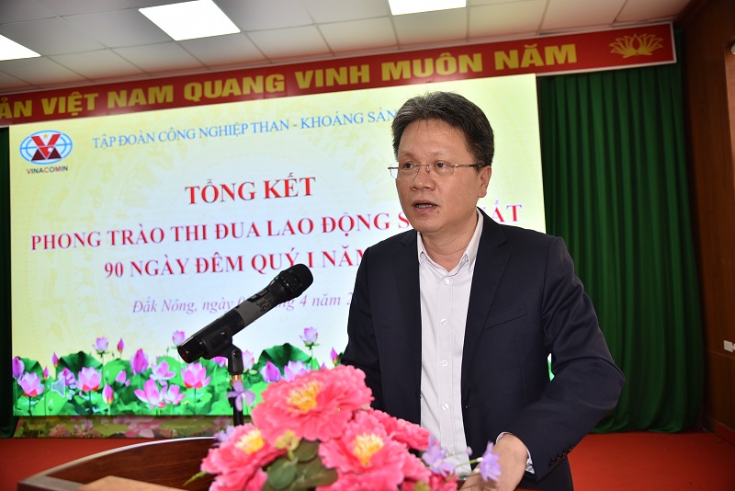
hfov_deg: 61.9
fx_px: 613
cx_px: 368
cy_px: 246
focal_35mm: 30
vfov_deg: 43.6
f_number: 4
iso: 200
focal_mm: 30
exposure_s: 1/80
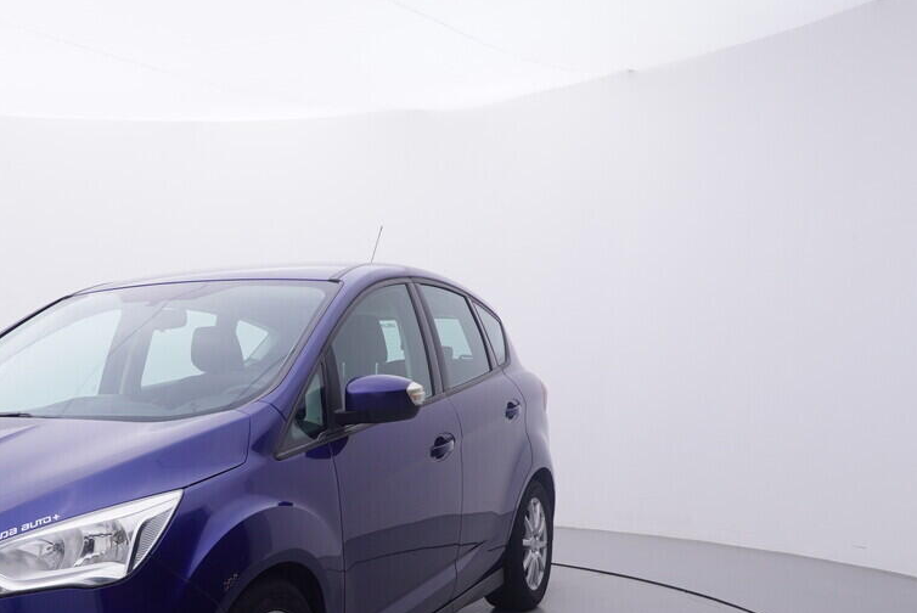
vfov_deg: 30.5
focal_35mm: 43
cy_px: 493
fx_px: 1095
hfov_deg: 43.7
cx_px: 210
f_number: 5
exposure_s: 1/80
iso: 200
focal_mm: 15
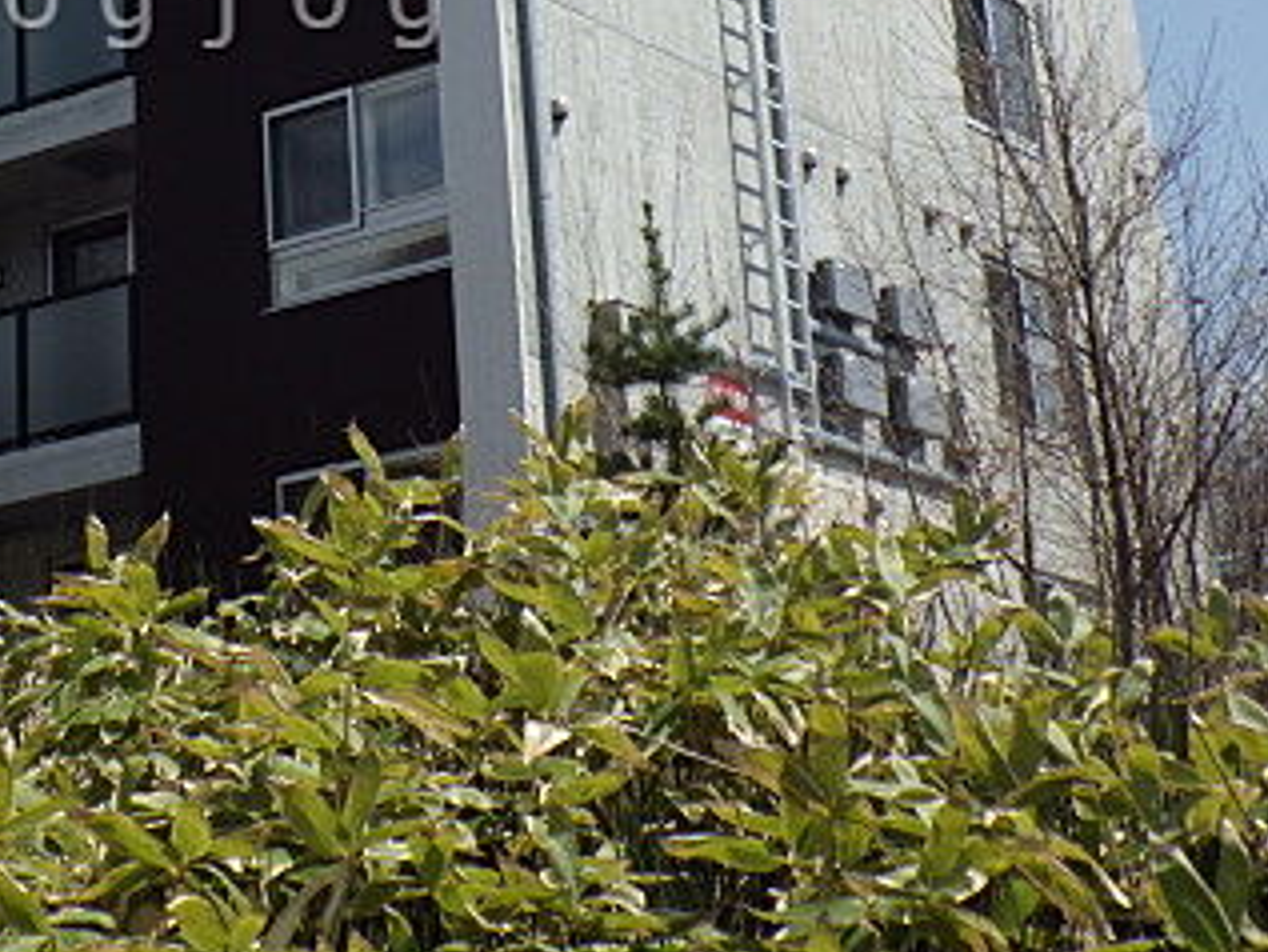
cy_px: 0
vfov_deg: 14.4
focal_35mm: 101
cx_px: 188
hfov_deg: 19.2
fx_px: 3701
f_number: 3.8
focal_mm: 9
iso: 100
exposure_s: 1/1250
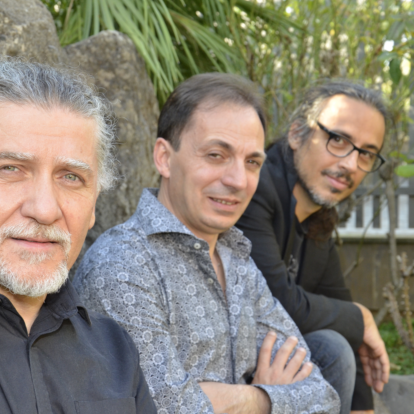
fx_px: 1096
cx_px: 181
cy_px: 206
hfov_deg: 21.4
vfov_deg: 21.4
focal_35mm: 81
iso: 800
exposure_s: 1/160
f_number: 9
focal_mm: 42
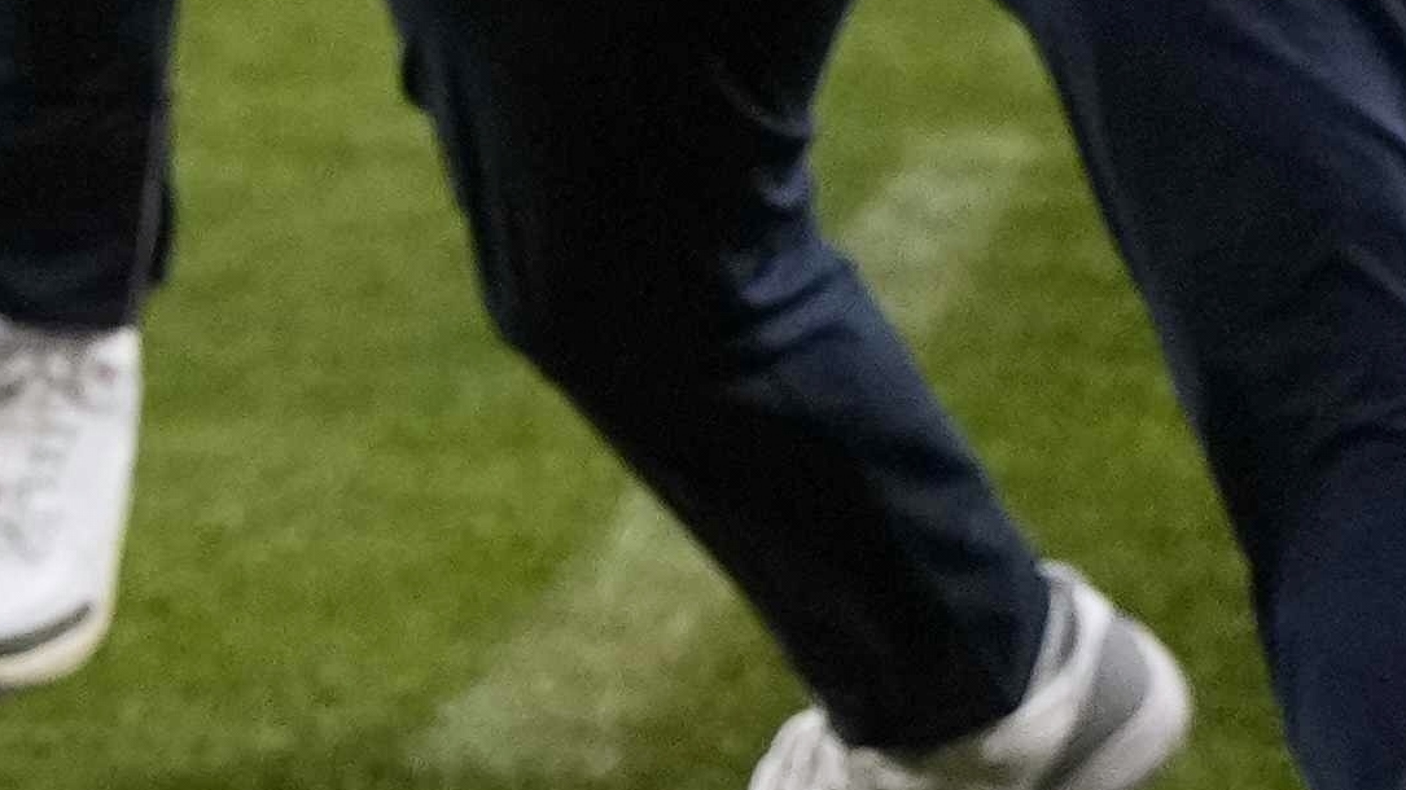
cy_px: -1221
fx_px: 10885
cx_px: -3096
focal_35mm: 292
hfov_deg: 6.6
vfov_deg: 4.1
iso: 2000
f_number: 2.8
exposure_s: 1/2000
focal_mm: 35
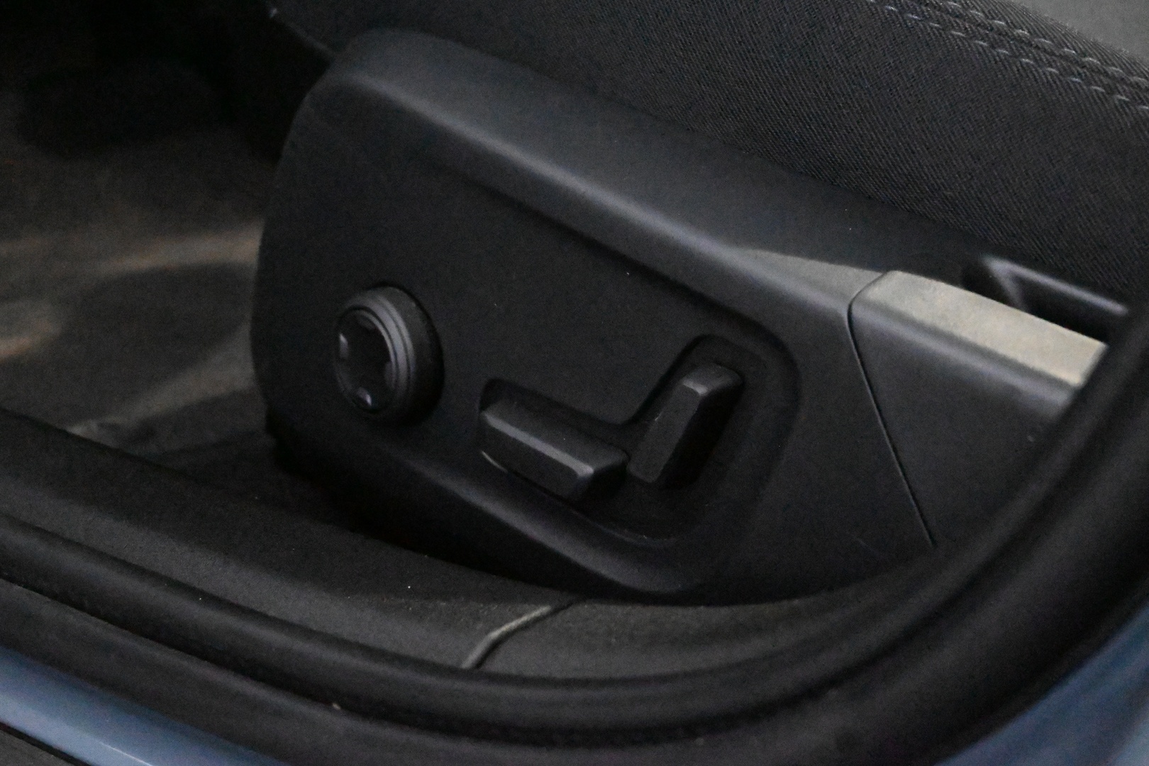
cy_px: 383
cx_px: 574
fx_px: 2202
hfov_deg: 29.2
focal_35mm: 69
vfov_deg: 19.7
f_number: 6
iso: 36000
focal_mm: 46
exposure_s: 1/80
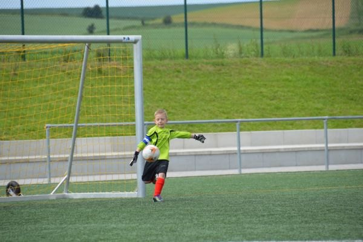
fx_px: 3022
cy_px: 121
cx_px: 182
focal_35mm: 300
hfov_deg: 6.9
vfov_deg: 4.6
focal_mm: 200
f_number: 5.6
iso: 400
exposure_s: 1/1250
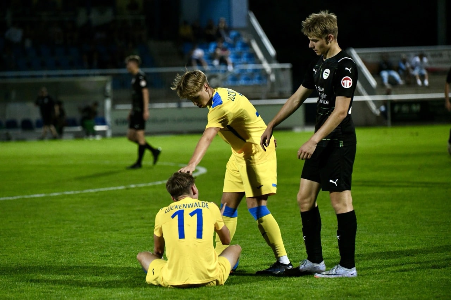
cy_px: 150
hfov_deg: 14.2
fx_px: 1816
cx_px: 226
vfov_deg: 9.5
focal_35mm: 145
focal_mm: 145
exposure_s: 1/1600
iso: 8000
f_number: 2.8
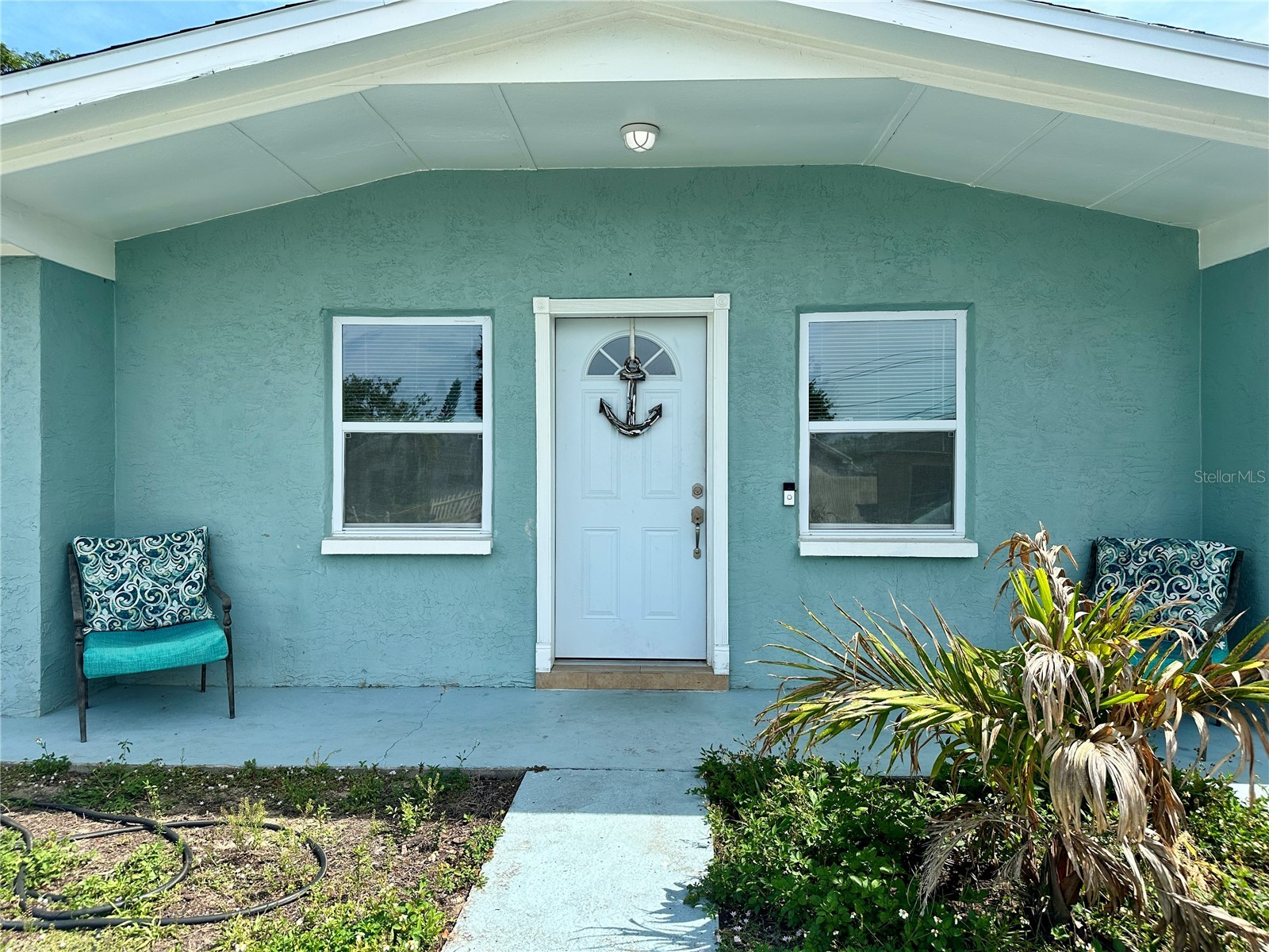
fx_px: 880
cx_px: 634
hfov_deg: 71.6
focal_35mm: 24
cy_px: 476
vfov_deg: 56.8
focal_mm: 6.86
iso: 80
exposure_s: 1/3356
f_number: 1.78
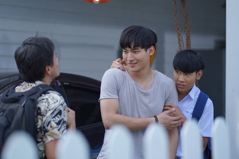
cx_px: 120
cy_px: 80
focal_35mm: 128
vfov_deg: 10.7
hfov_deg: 16.1
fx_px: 846
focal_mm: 85
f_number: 1.8
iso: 100
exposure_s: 1/2500
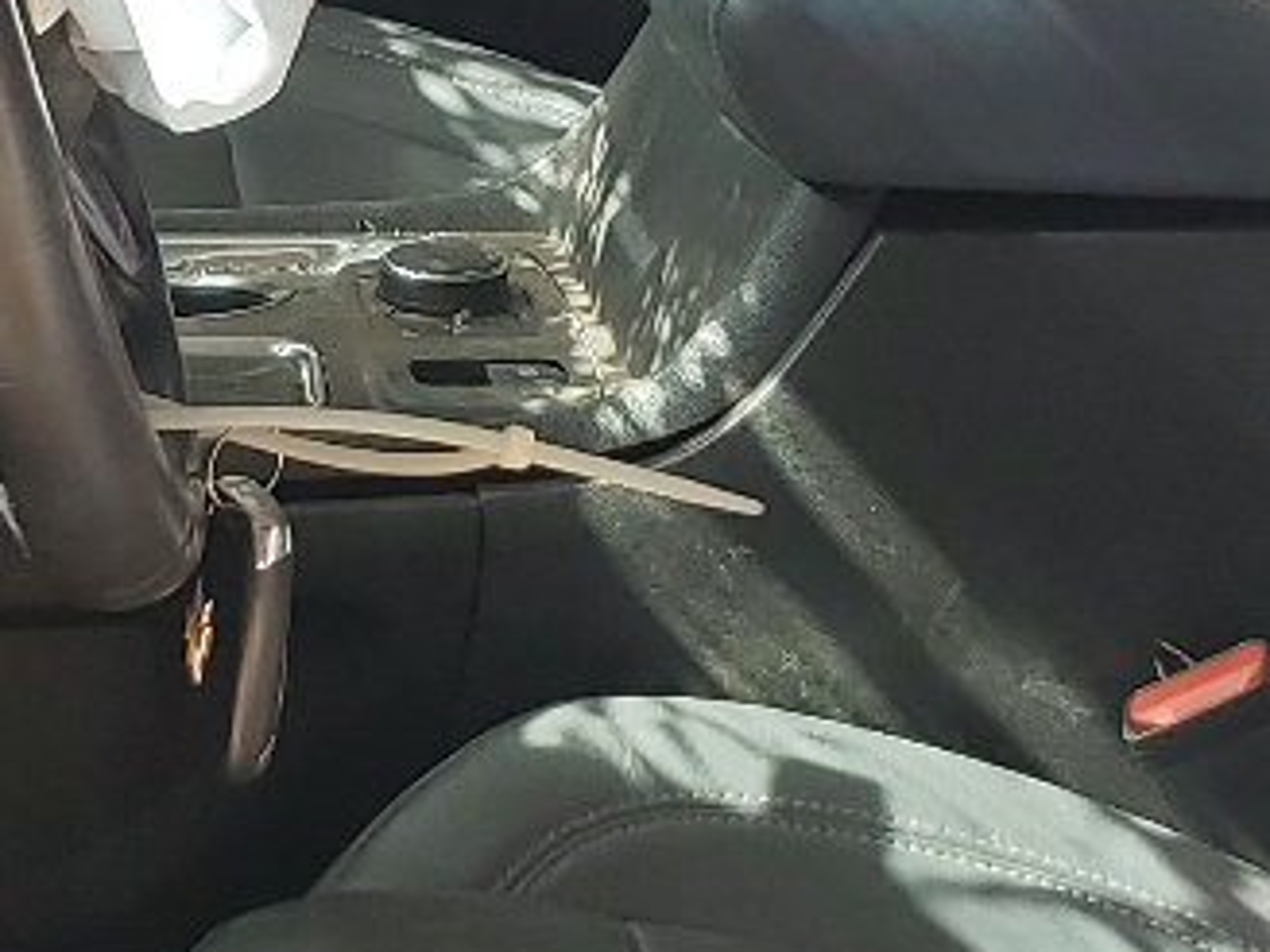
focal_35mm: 127
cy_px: 298
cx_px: 434
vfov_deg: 11.7
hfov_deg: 15.5
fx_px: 4659
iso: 50
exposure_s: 1/385
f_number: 1.5
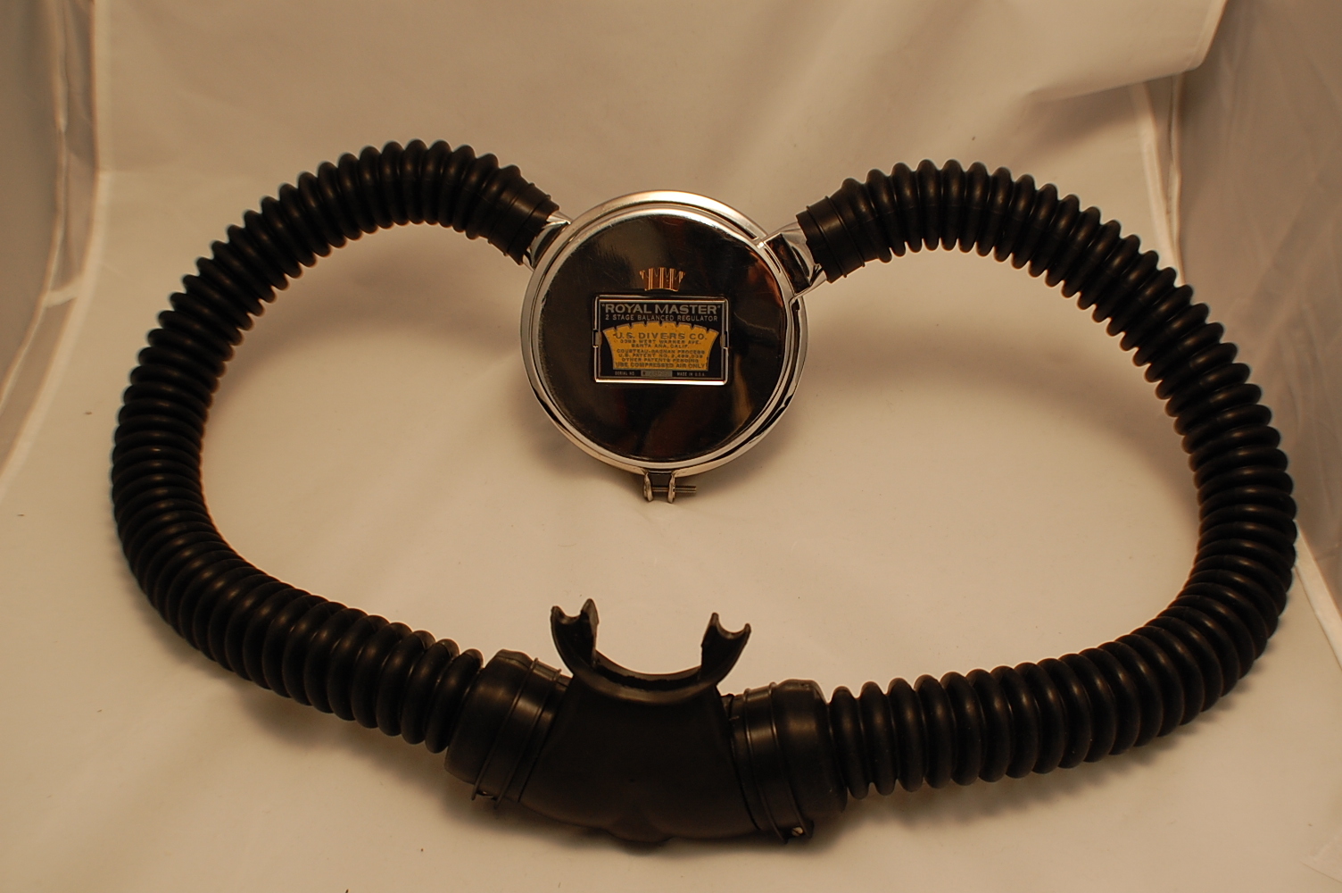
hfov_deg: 41.1
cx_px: 671
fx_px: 1788
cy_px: 446
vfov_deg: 28.0
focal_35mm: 48
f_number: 5
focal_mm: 32
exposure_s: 1/100
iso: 400
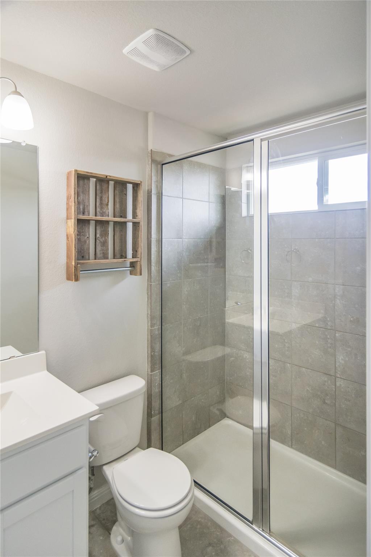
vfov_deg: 90.0
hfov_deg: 67.4
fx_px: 278
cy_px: 278
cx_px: 186
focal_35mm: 18
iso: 800
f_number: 4
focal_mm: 12
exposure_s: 1/250
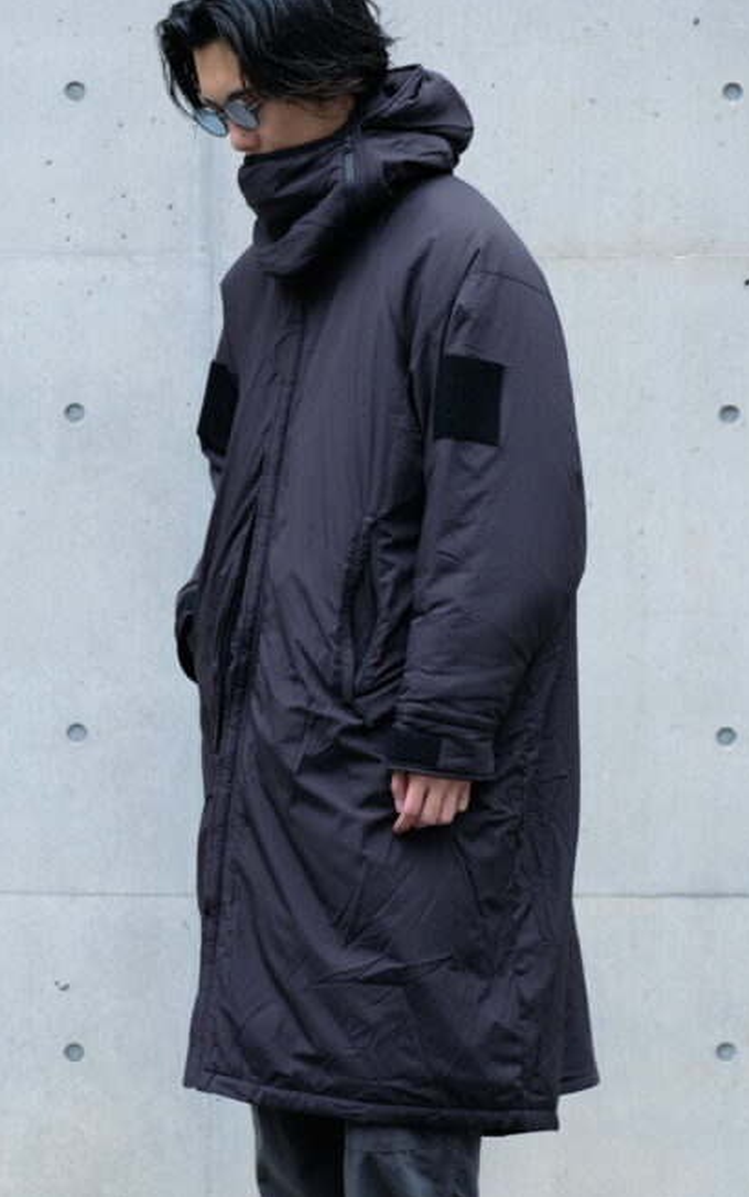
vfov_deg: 14.2
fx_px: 4799
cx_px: 355
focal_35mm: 147
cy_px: 597
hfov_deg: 8.9
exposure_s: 1/90
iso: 500
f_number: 5.4
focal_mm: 95.4
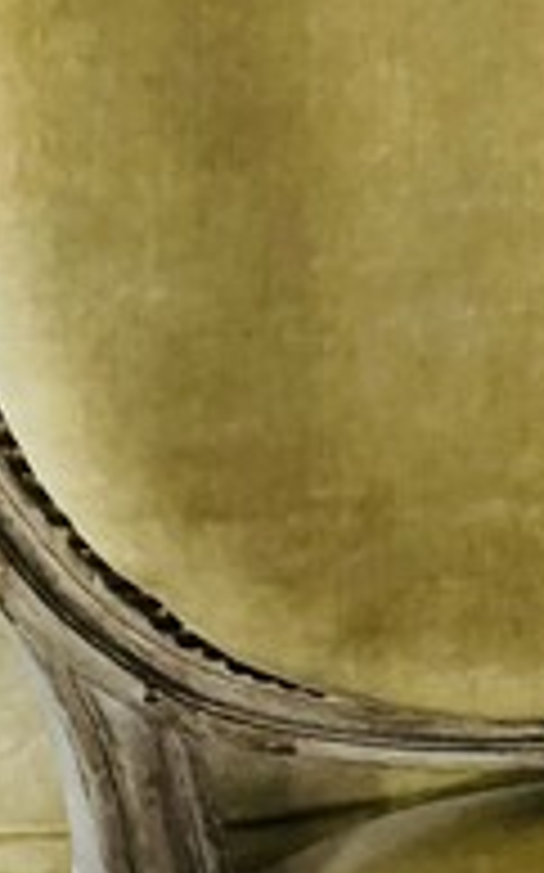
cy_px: 171
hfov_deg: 18.6
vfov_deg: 29.5
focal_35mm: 68
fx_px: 1615
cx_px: 555
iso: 640
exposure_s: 1/30
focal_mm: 4.25
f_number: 1.8
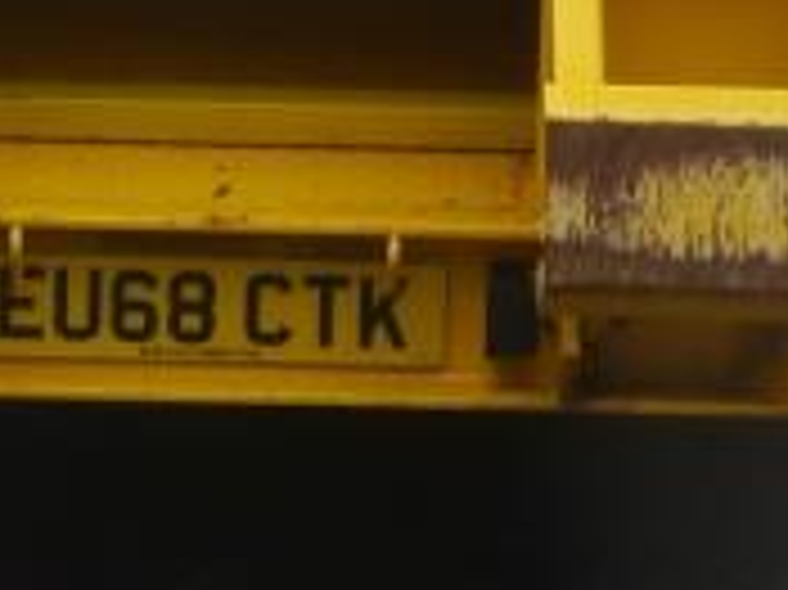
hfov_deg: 11.2
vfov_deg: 8.2
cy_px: -378
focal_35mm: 176
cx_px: 356
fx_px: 4004
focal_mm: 15
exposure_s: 1/60
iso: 400
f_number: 3.6
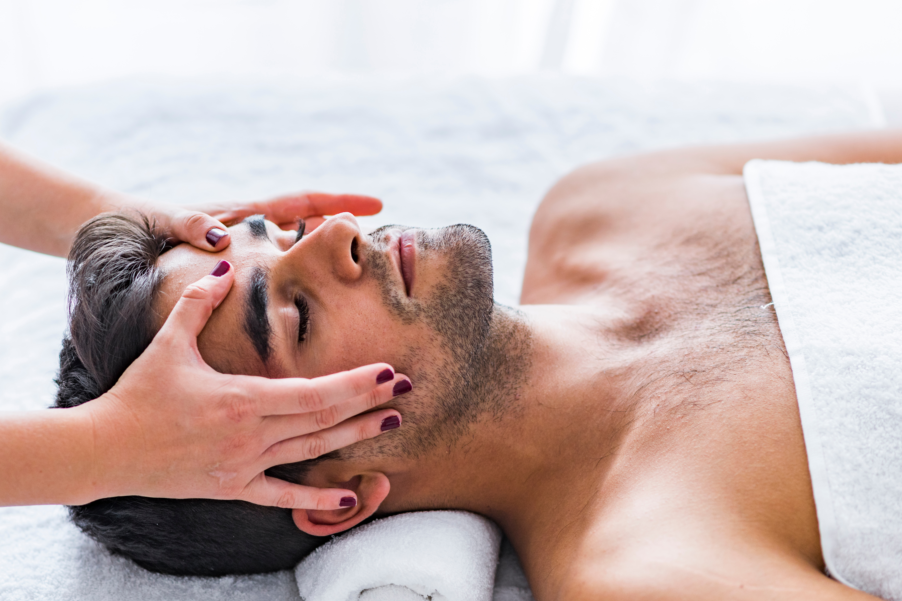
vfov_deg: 12.0
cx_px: 368
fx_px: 2856
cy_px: 329
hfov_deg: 17.9
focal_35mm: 114
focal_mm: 85
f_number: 2.2
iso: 250
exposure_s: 1/125
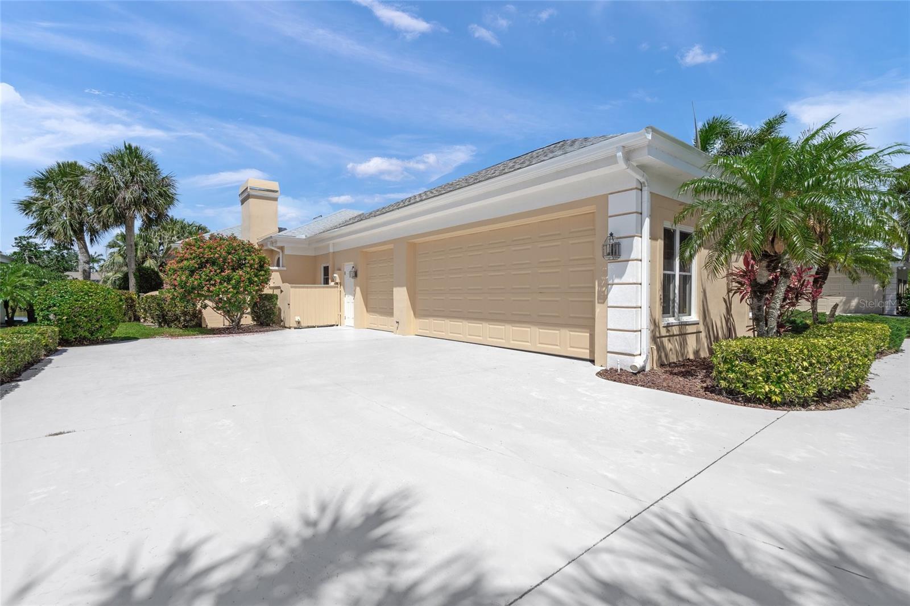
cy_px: 303
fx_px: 404
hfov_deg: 96.7
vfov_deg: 73.7
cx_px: 455
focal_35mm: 16
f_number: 6.3
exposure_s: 1/800
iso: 100
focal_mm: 16
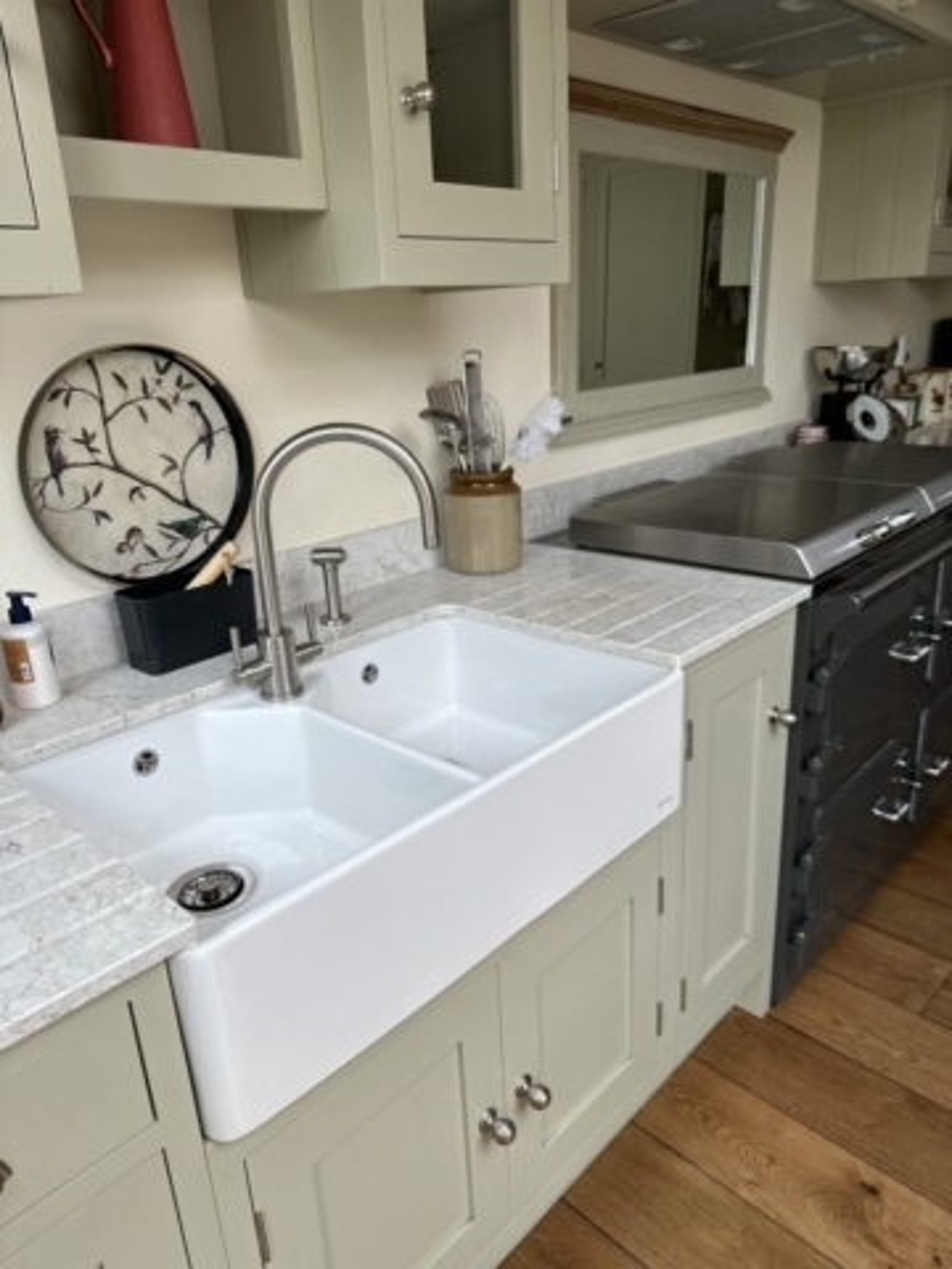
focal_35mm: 24
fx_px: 880
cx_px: 476
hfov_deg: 56.8
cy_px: 634
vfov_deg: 71.6
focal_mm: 6.86
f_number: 1.78
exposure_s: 1/121
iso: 80
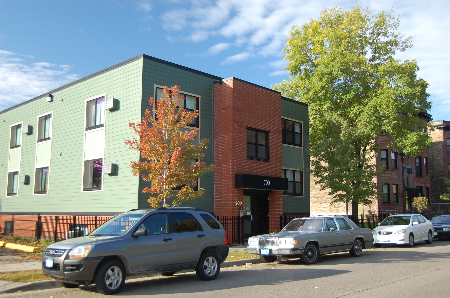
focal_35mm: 36
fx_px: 449
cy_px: 149
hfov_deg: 53.2
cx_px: 225
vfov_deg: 36.7
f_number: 4
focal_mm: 24
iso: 400
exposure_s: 1/320
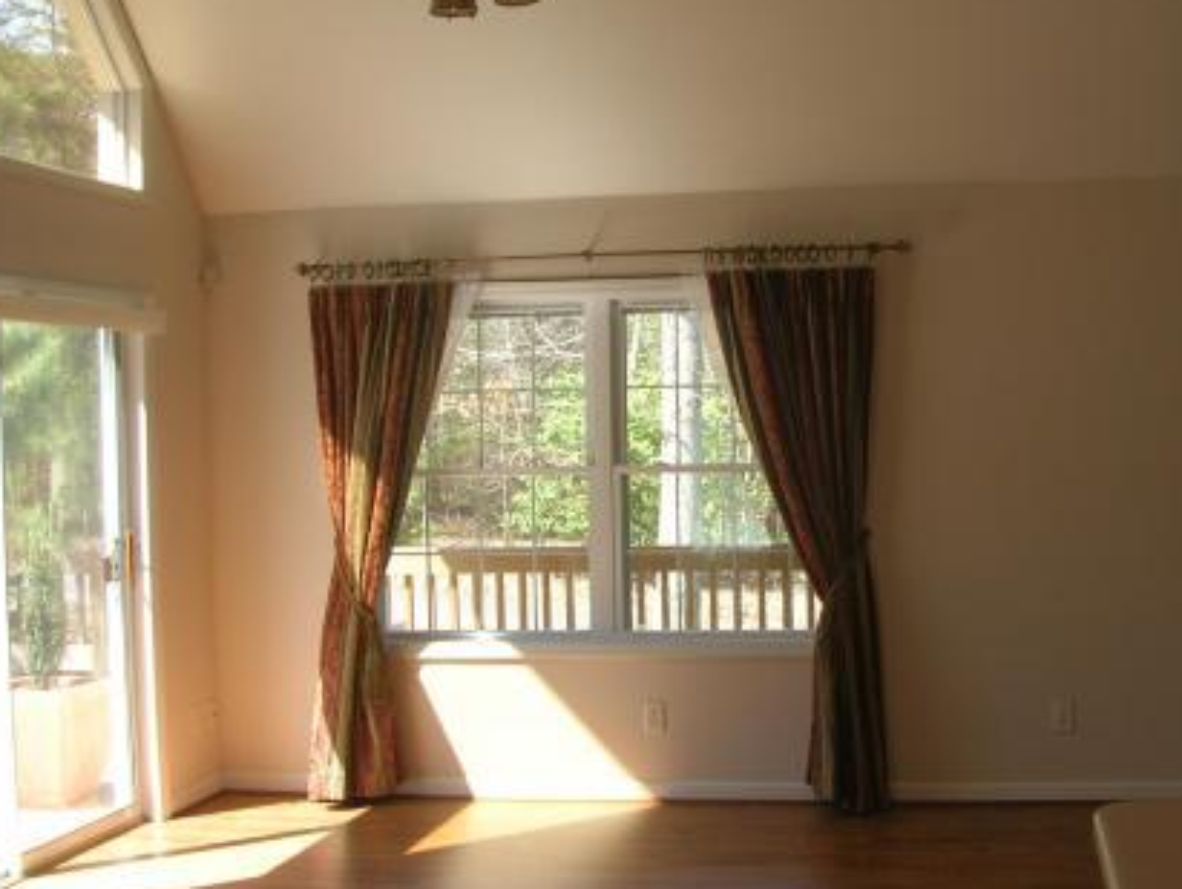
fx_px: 1640
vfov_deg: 30.3
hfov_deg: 39.1
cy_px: 423
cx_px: 794
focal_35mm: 48
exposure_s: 1/25
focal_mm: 5.7
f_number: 4.9
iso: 50
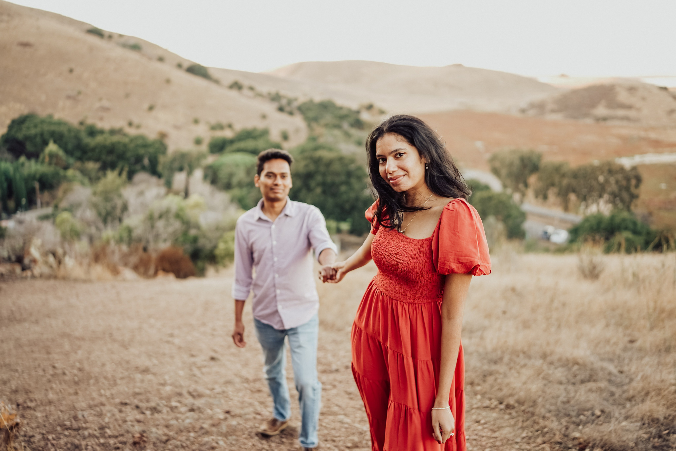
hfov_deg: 54.4
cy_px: 226
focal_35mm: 35
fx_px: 657
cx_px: 338
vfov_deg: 37.9
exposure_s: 1/60
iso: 50
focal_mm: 35
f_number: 1.6
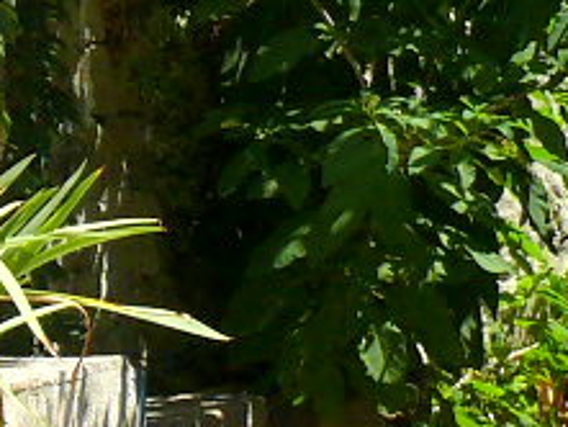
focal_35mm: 253
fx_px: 4154
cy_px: 21
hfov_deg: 7.7
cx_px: -231
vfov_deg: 5.9
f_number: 4
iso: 100
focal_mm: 7.4
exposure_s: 1/200
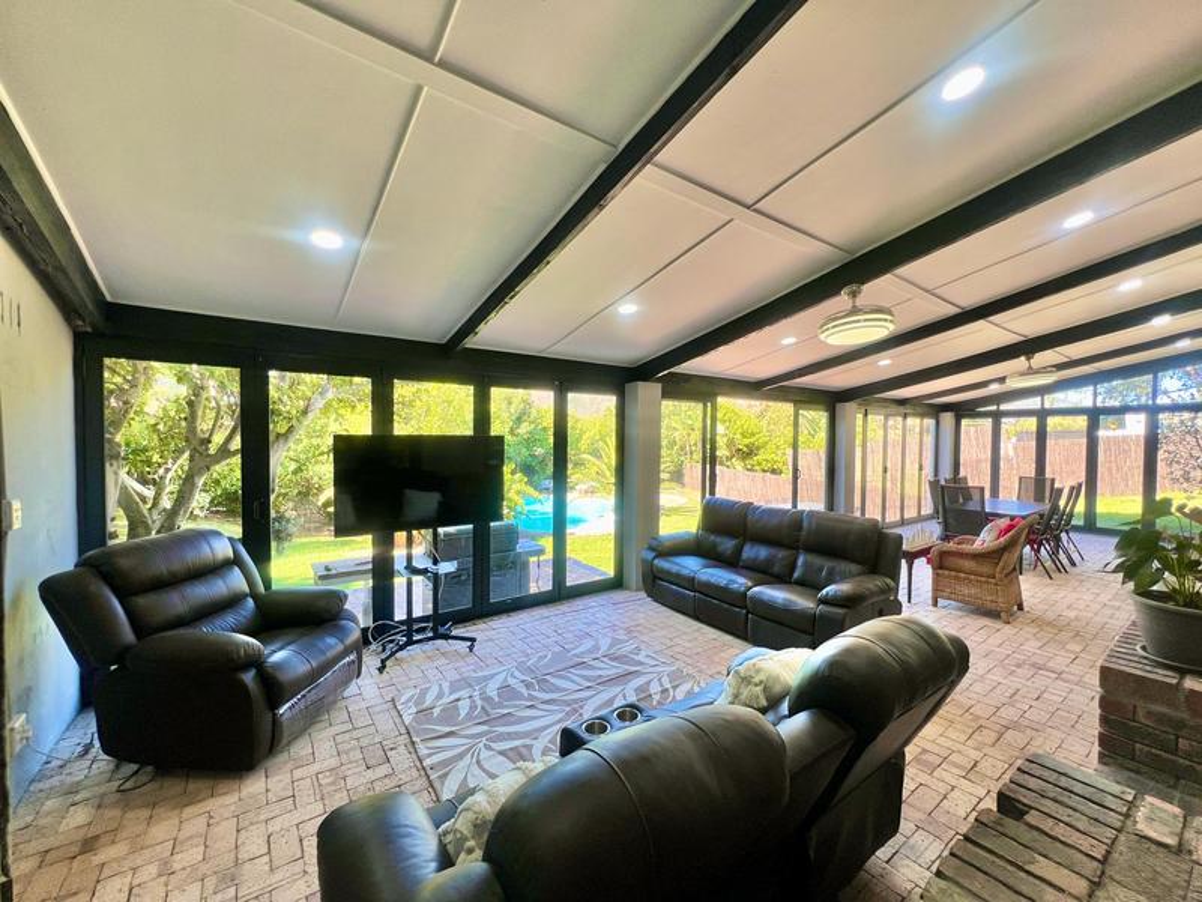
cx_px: 601
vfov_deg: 89.9
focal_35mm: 13
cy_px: 451
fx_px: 451
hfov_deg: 106.2
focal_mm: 1.57
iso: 40
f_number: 1.8
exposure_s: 1/99
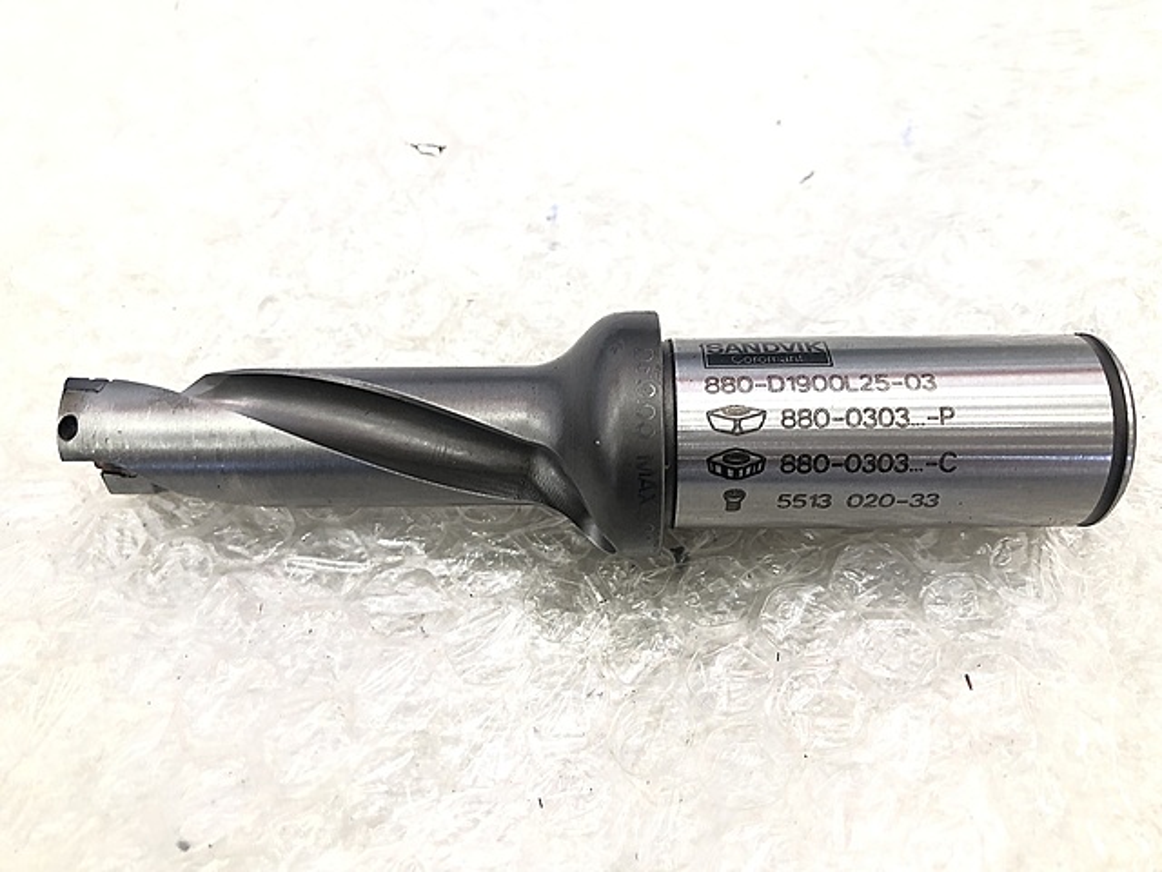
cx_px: 581
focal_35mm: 28
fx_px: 940
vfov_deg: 49.7
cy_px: 436
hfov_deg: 63.4
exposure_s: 1/24
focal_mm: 3.99
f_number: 1.8
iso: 40
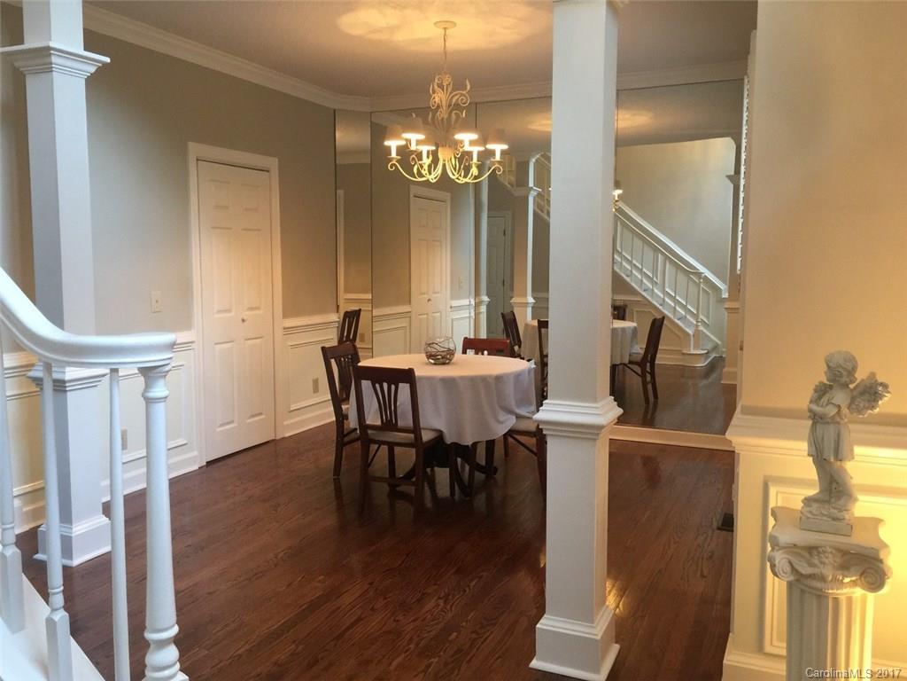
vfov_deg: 48.2
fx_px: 760
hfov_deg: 61.7
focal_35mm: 29
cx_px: 454
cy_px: 340
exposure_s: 1/15
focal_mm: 4.15
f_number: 2.2
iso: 64
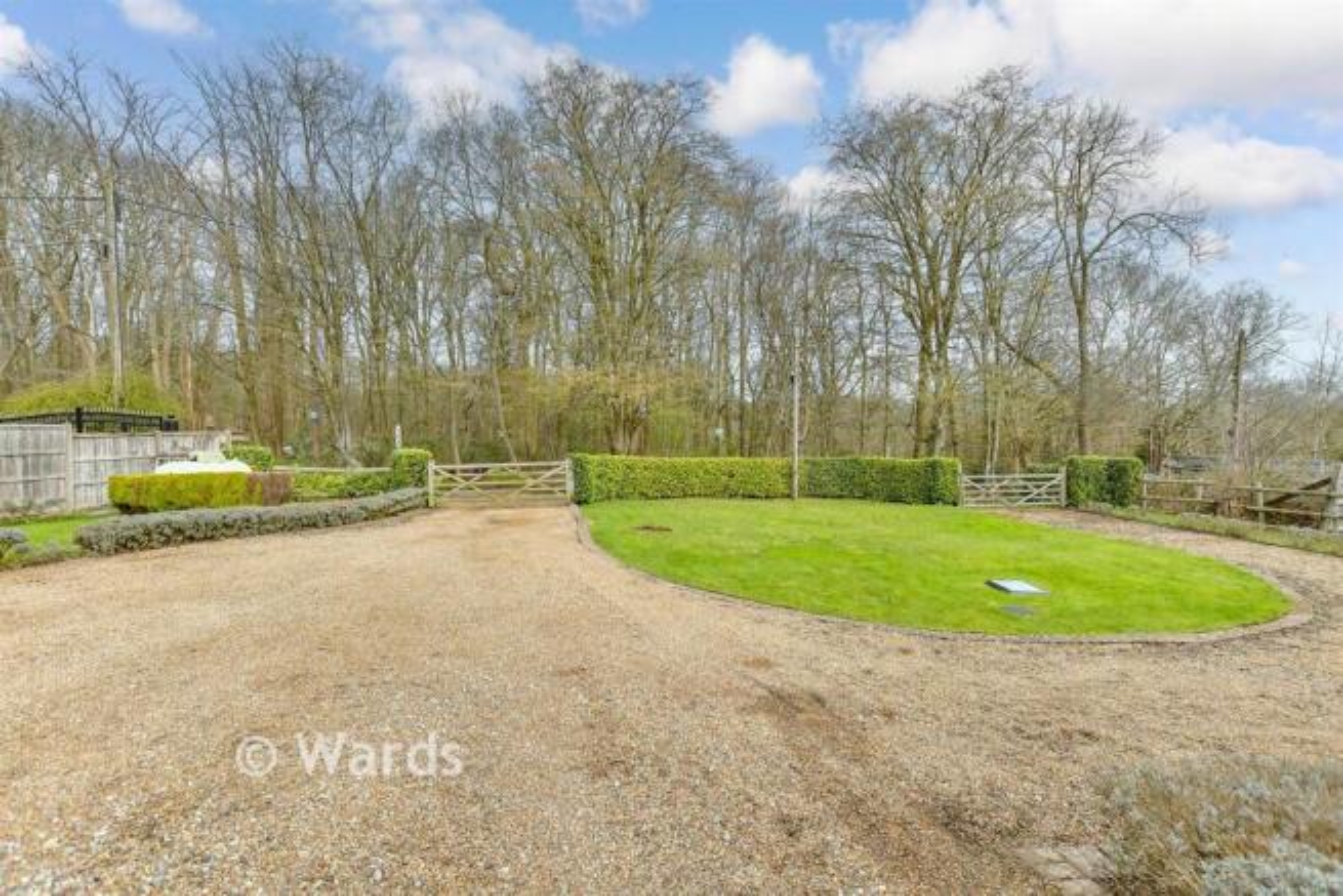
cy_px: 448
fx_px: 560
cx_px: 672
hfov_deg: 100.4
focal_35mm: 15
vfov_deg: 77.4
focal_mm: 10
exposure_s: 1/400
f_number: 6.3
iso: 500
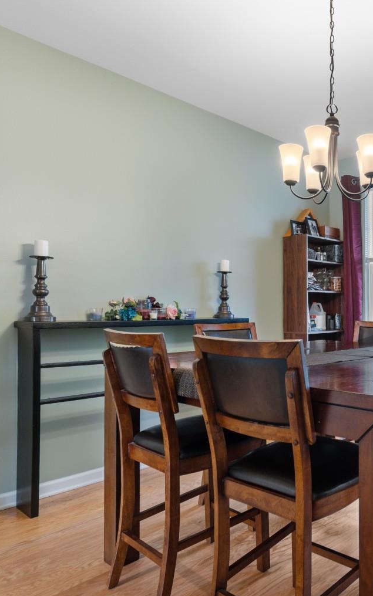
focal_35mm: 26
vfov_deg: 70.4
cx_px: 347
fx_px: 423
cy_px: 295
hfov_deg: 42.9
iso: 100
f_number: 4.8
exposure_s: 1/3
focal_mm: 11
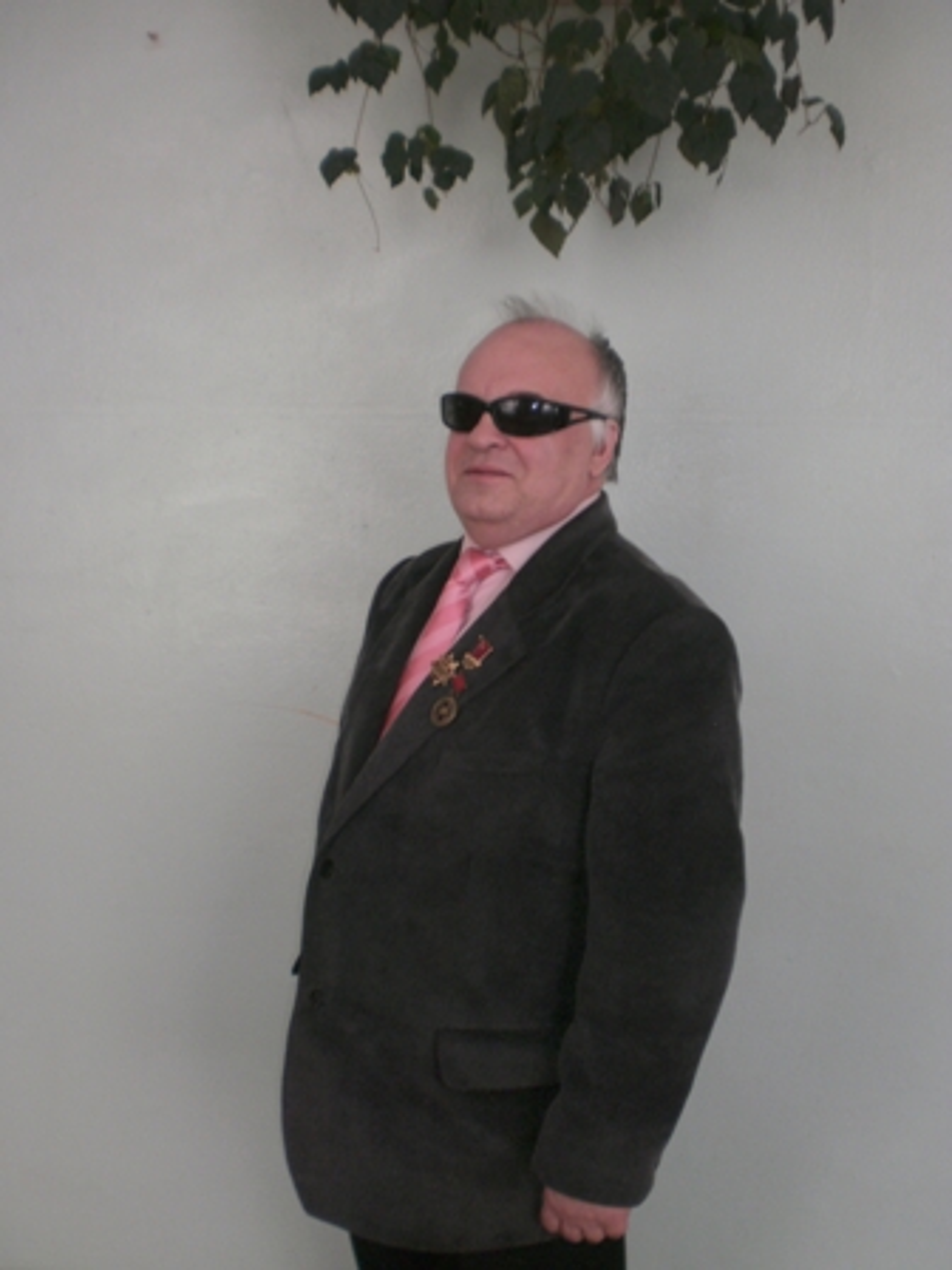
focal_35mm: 36
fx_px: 1320
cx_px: 476
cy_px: 635
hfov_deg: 39.7
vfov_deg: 51.4
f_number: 3.1
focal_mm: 6.3
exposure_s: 1/30
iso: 100
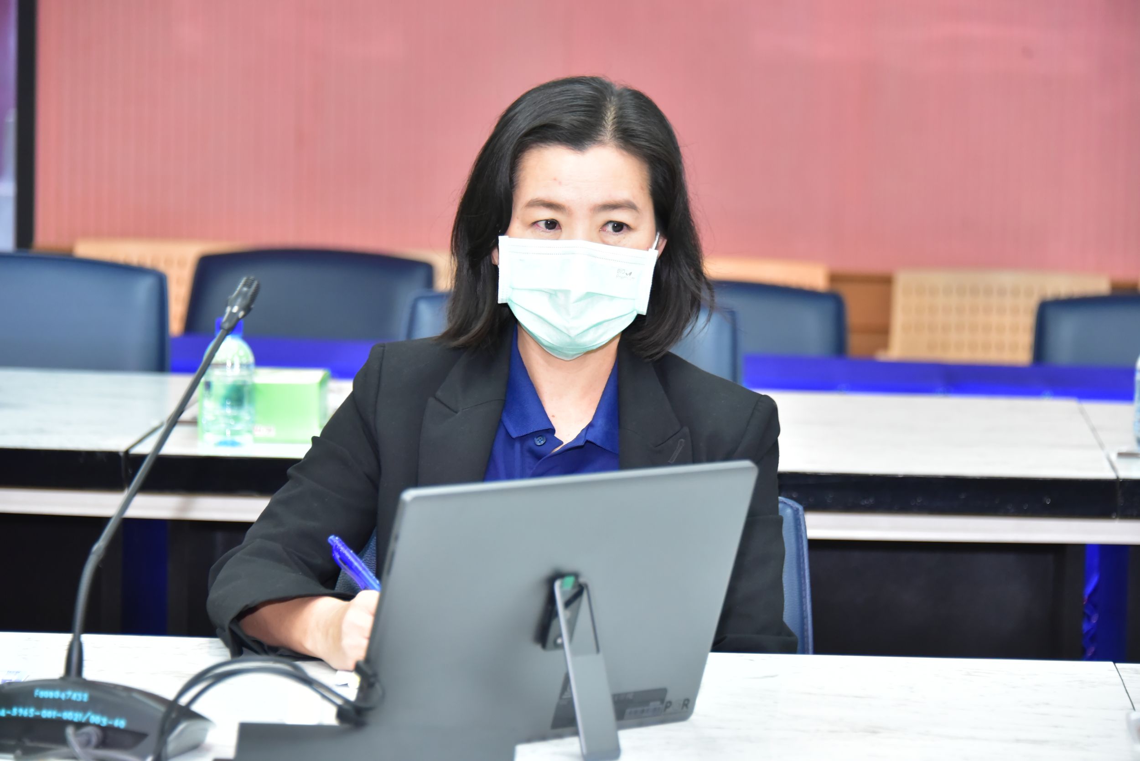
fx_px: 4277
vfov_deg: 10.2
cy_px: 380
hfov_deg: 15.2
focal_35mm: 135
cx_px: 570
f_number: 5.6
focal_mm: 135
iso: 3200
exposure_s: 1/200
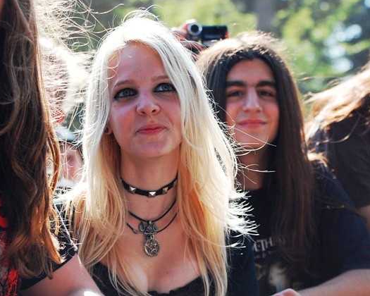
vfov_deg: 12.9
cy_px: 147
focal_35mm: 120
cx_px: 158
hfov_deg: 16.0
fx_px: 1314
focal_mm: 70
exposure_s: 1/640
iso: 400
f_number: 5
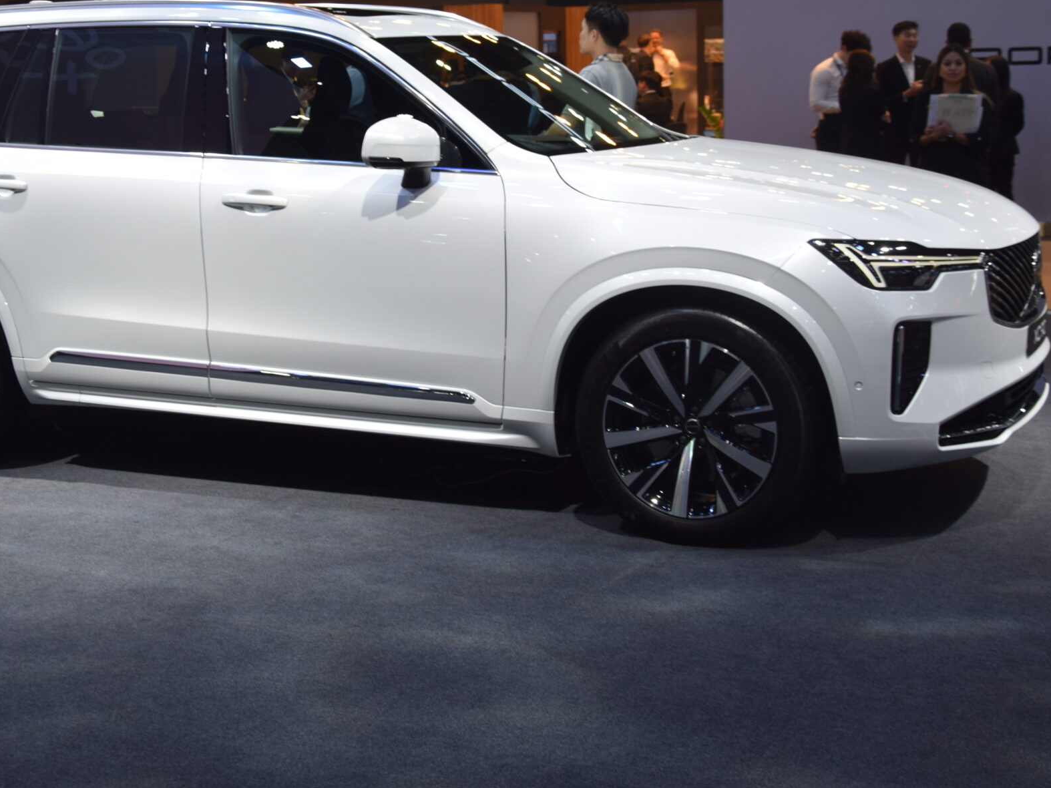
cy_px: 227
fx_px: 1852
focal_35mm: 61
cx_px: 383
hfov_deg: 31.5
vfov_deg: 23.8
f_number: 5.6
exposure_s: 1/125
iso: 400
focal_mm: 26
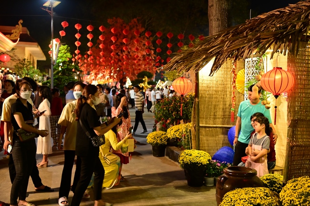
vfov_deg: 33.3
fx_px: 344
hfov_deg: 48.5
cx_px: 155
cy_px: 103
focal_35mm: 40
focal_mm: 40
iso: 4000
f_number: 4
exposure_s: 1/80
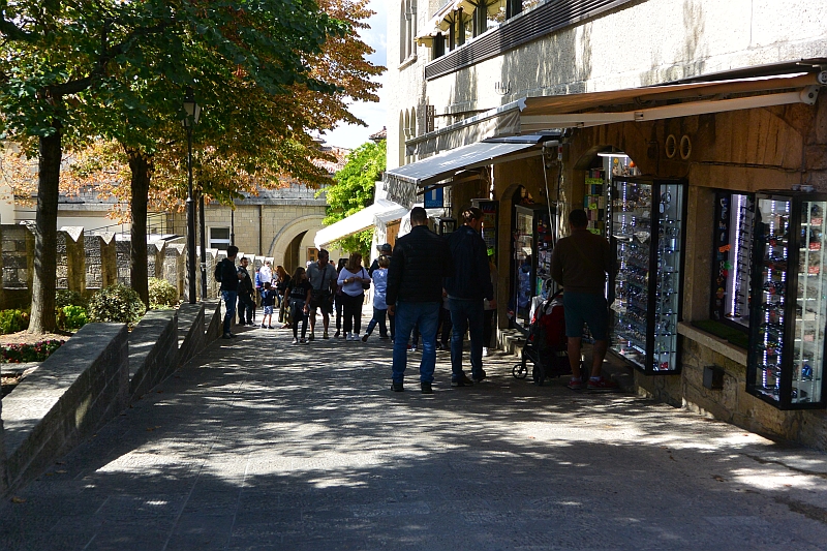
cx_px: 414
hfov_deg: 48.5
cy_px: 276
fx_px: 919
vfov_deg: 33.4
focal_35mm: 40
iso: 160
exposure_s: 1/500
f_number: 4.2
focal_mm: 15.1
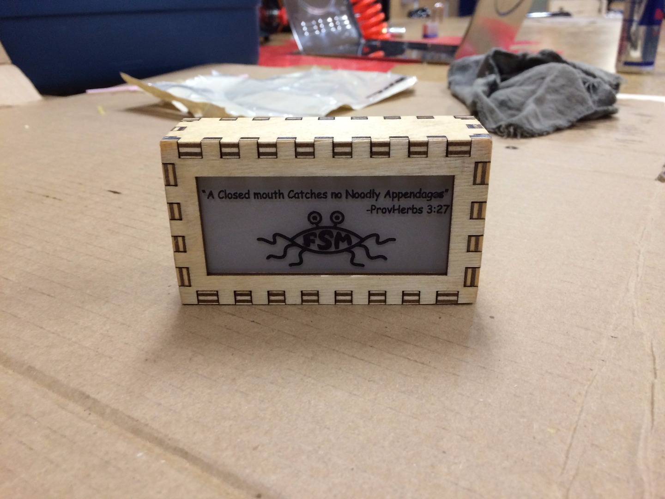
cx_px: 332
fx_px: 557
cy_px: 250
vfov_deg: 48.2
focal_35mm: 29
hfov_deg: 61.7
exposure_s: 1/30
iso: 64
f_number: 2.2
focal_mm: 4.15
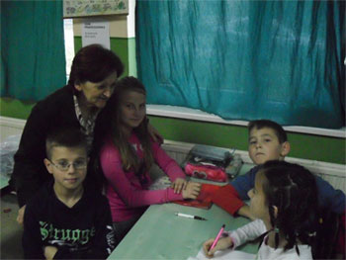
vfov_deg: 40.7
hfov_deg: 52.6
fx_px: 350
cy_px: 130
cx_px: 173
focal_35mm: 35
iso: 1600
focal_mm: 6.3
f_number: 3.2
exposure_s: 1/90
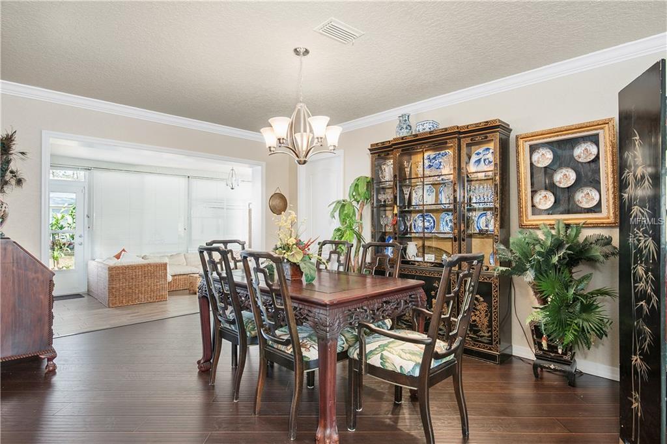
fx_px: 352
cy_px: 222
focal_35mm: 19
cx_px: 334
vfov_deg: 64.5
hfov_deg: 87.0
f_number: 8
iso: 320
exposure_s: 1/1.25
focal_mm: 19
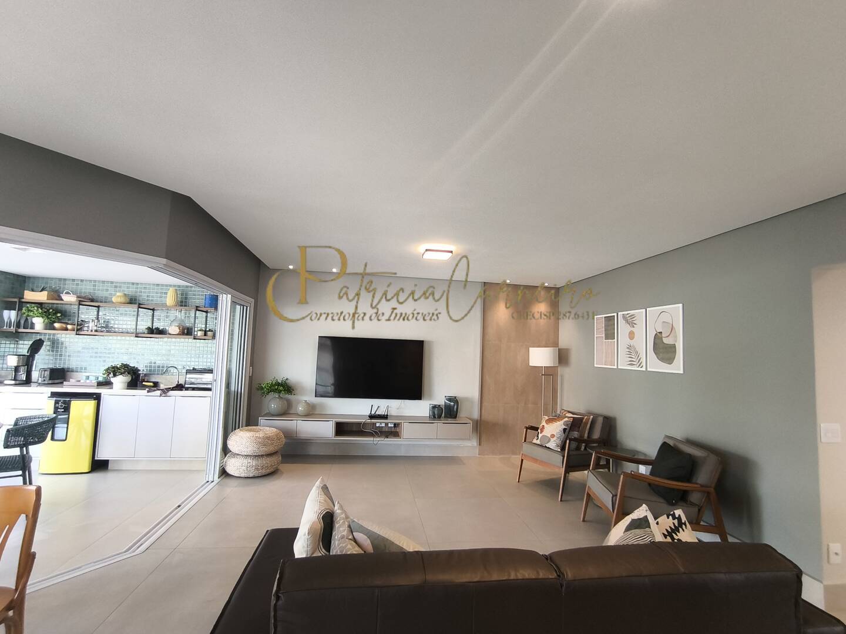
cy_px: 317
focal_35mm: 16
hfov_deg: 94.5
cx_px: 423
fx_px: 391
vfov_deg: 78.1
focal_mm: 1.65
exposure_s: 1/40
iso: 160
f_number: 2.2
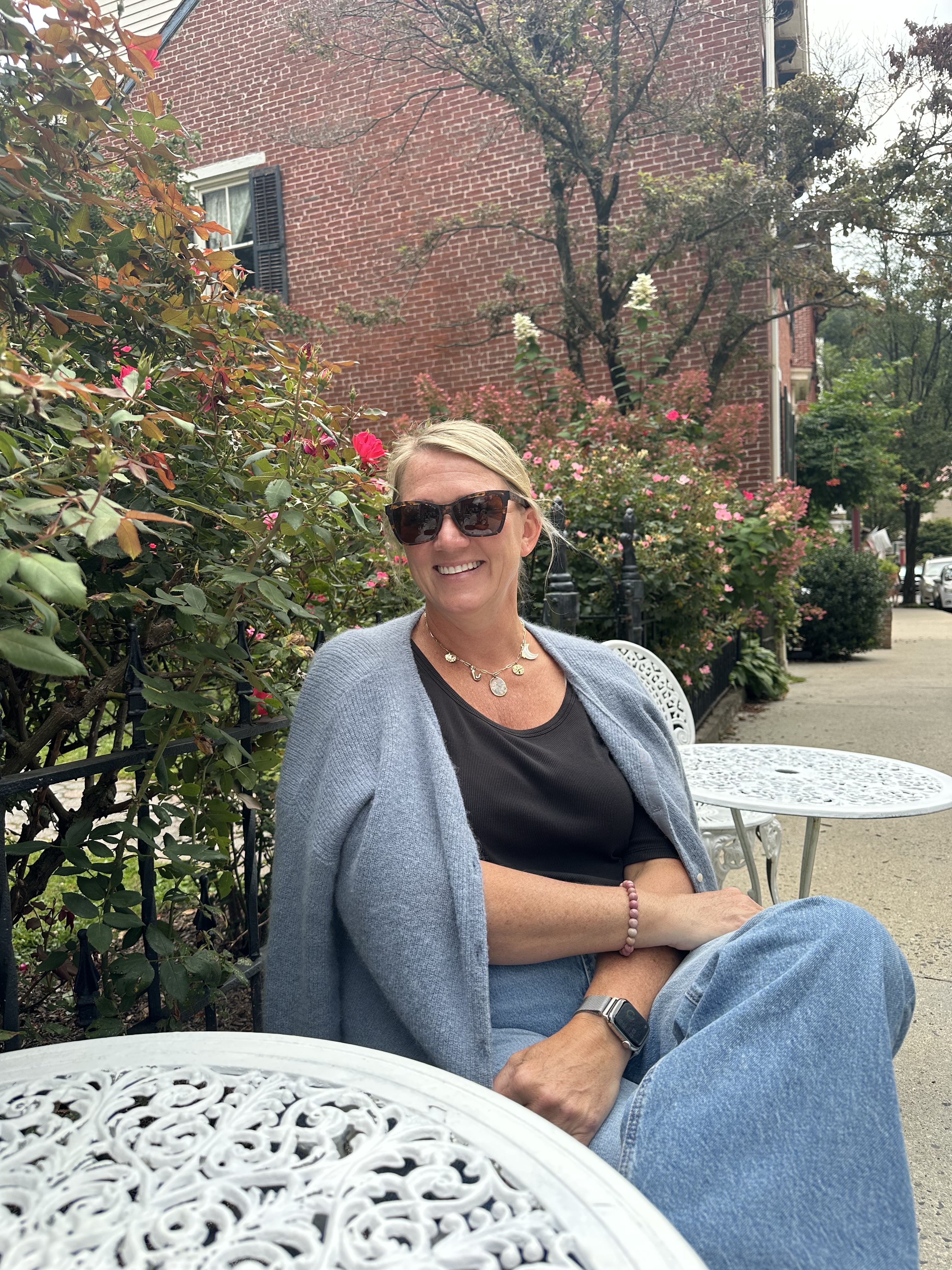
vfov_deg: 71.6
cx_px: 476
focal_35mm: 24
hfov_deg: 56.8
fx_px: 880
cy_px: 635
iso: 80
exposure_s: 1/663
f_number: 1.78
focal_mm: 6.86
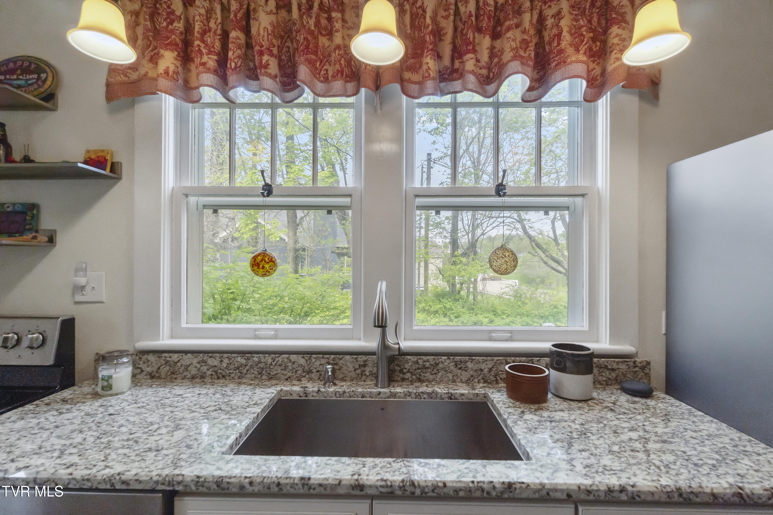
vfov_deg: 77.3
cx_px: 386
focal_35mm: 15
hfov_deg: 100.4
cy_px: 258
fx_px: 322
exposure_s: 1/320
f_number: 8
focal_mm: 10
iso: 800
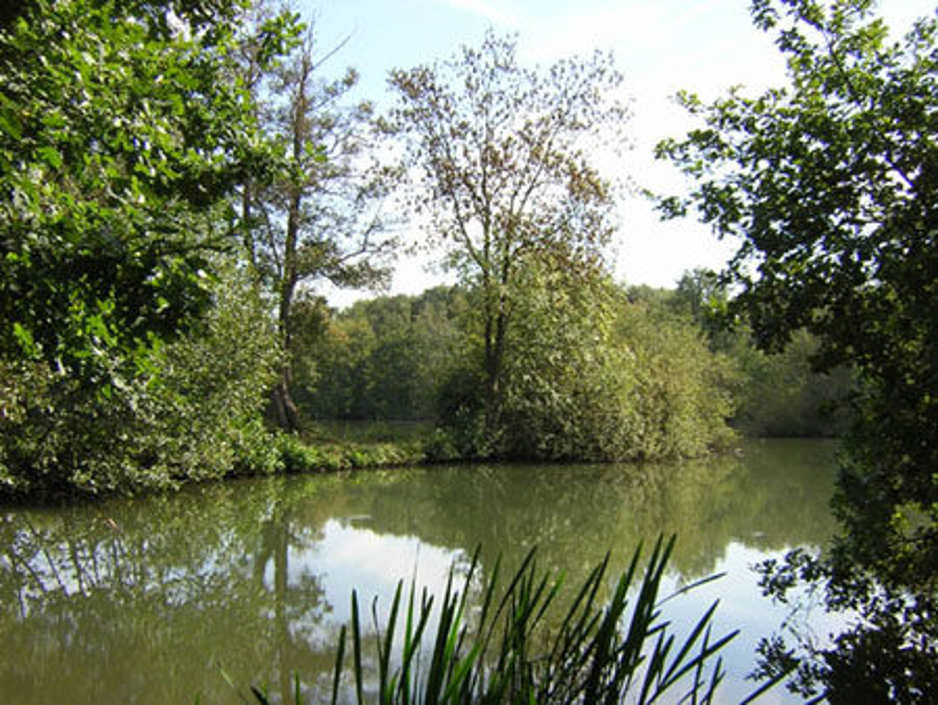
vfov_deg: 39.7
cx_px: 469
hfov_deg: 51.3
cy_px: 352
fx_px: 976
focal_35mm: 36
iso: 100
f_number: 5.2
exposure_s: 1/144
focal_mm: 4.7
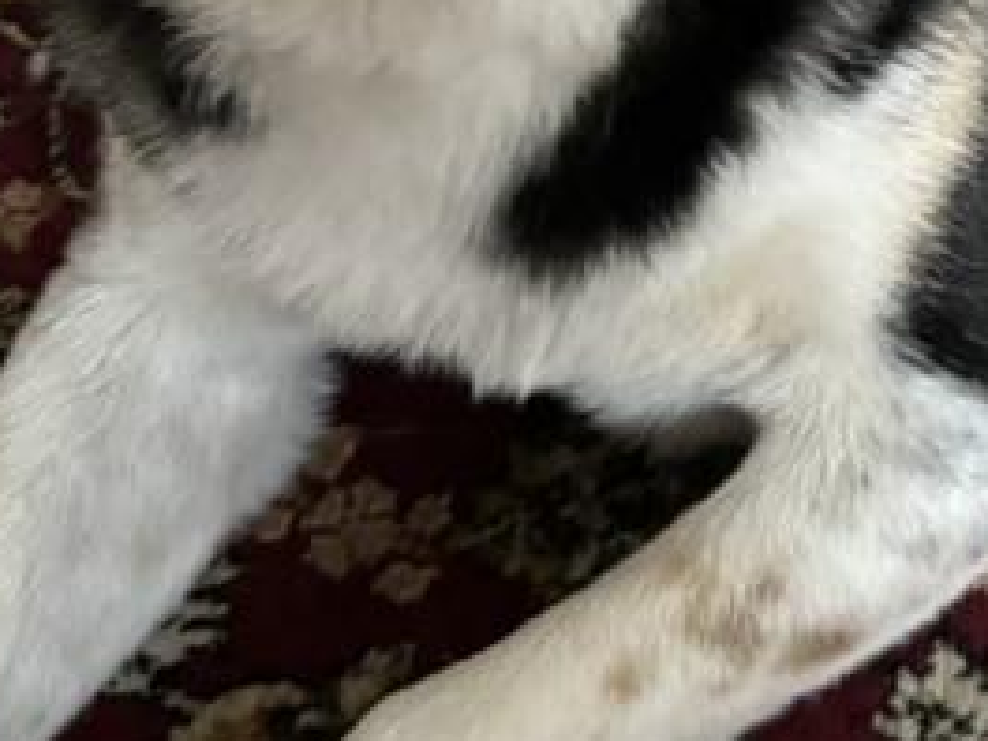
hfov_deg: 20.3
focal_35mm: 93
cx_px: 1029
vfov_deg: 14.9
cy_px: -314
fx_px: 2654
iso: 800
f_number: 1.78
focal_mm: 6.76
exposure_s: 1/41
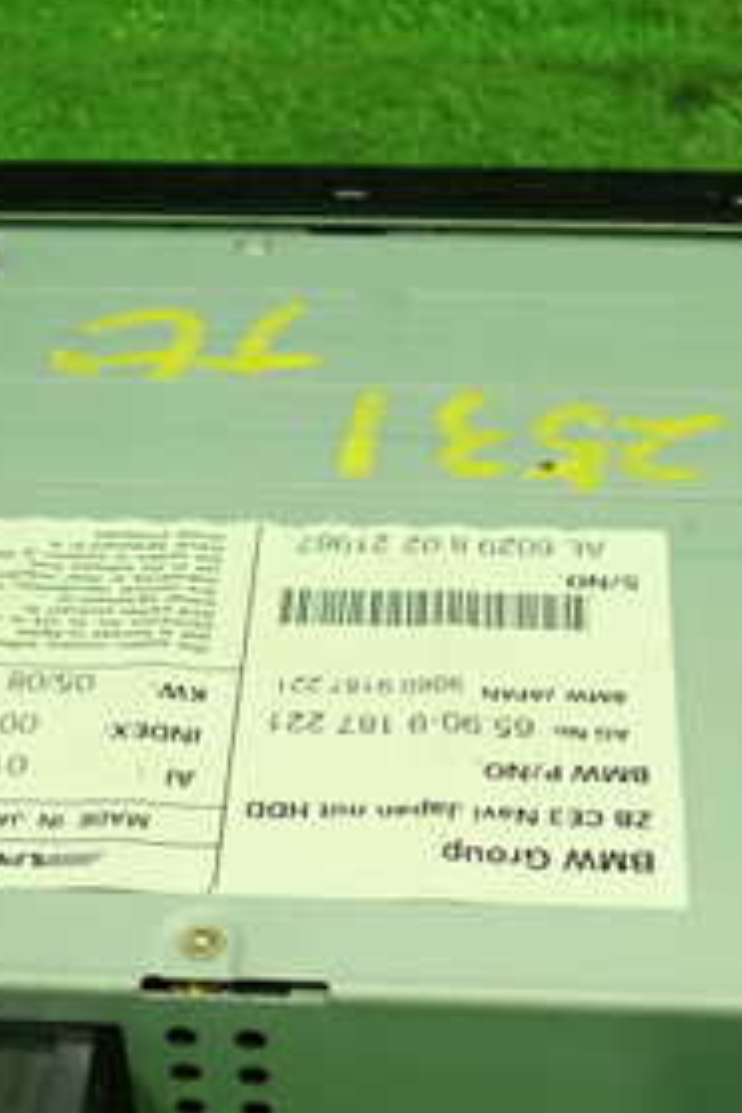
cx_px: 339
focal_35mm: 67
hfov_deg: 20.3
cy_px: 866
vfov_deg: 29.5
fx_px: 2071
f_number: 2.3
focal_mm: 5.5
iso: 800
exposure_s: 1/100
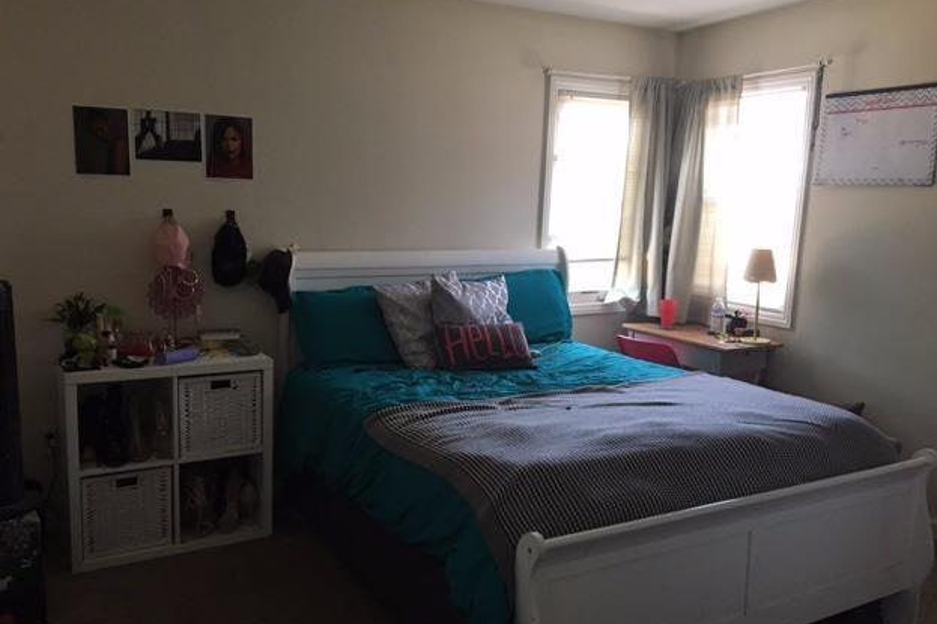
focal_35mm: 31
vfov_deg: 42.3
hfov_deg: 60.3
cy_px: 317
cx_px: 457
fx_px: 807
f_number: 2.2
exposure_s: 1/30
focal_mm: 4.15
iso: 125
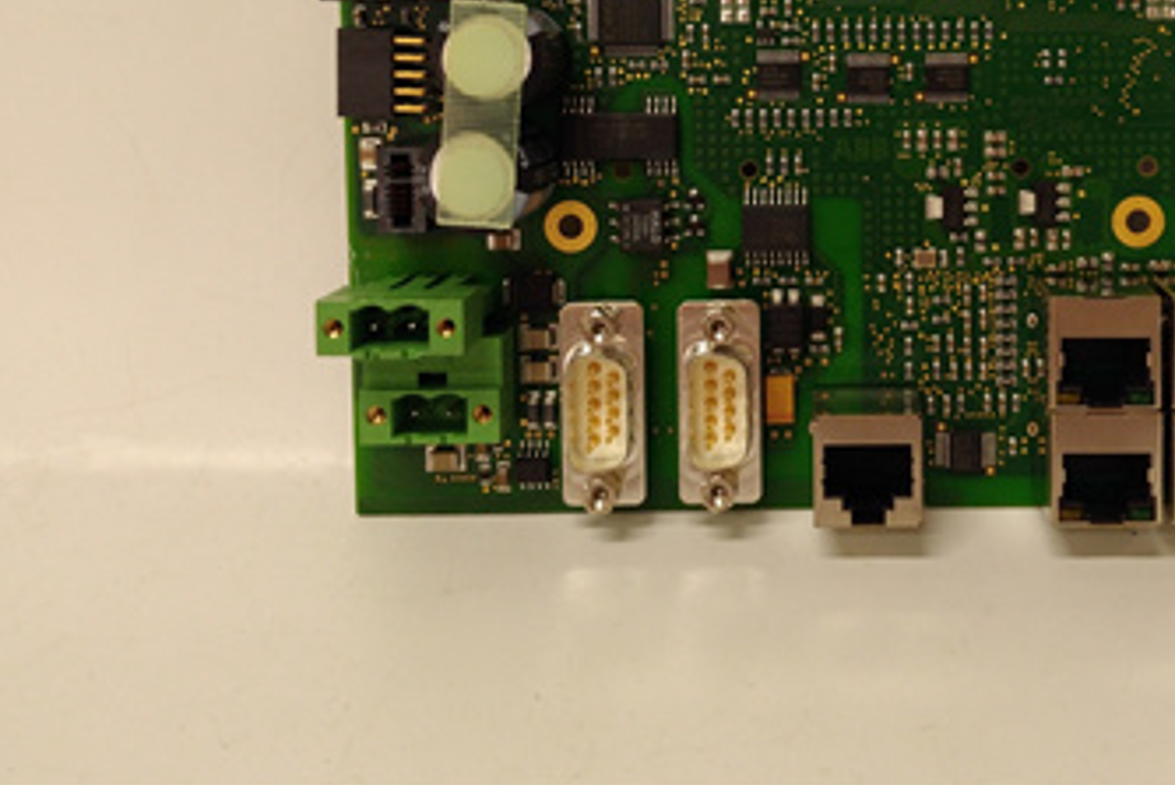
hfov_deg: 45.2
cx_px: 844
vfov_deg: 30.9
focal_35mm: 42
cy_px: 132
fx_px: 1371
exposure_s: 1/33
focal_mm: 3.79
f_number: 2
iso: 167
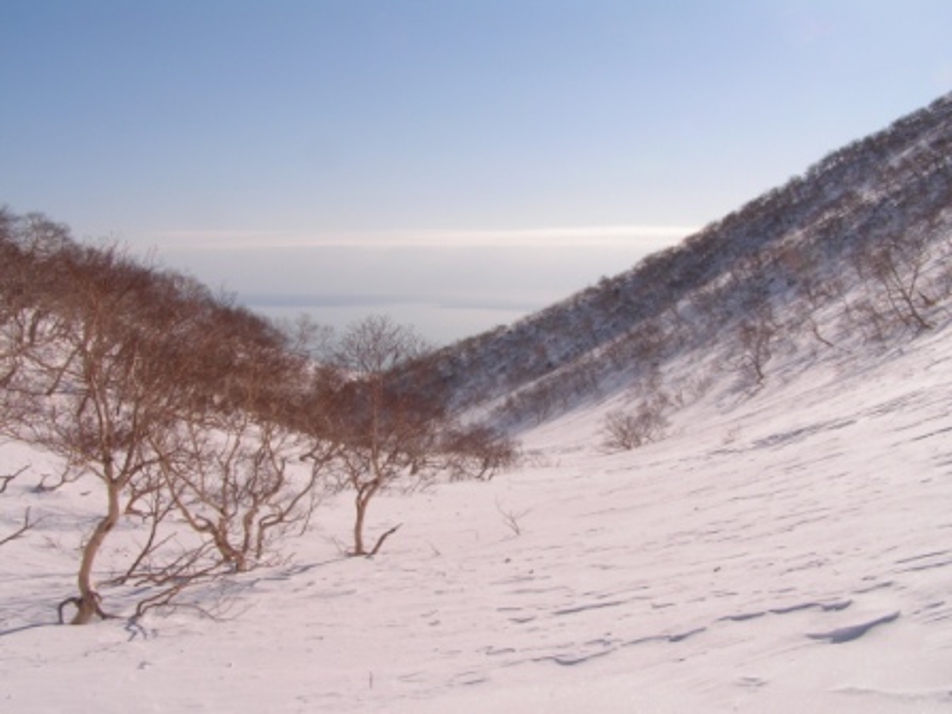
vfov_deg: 37.7
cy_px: 357
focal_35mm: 38
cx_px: 476
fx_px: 1045
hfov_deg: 49.0
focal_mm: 6.3
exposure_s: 1/800
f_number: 6.3
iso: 50
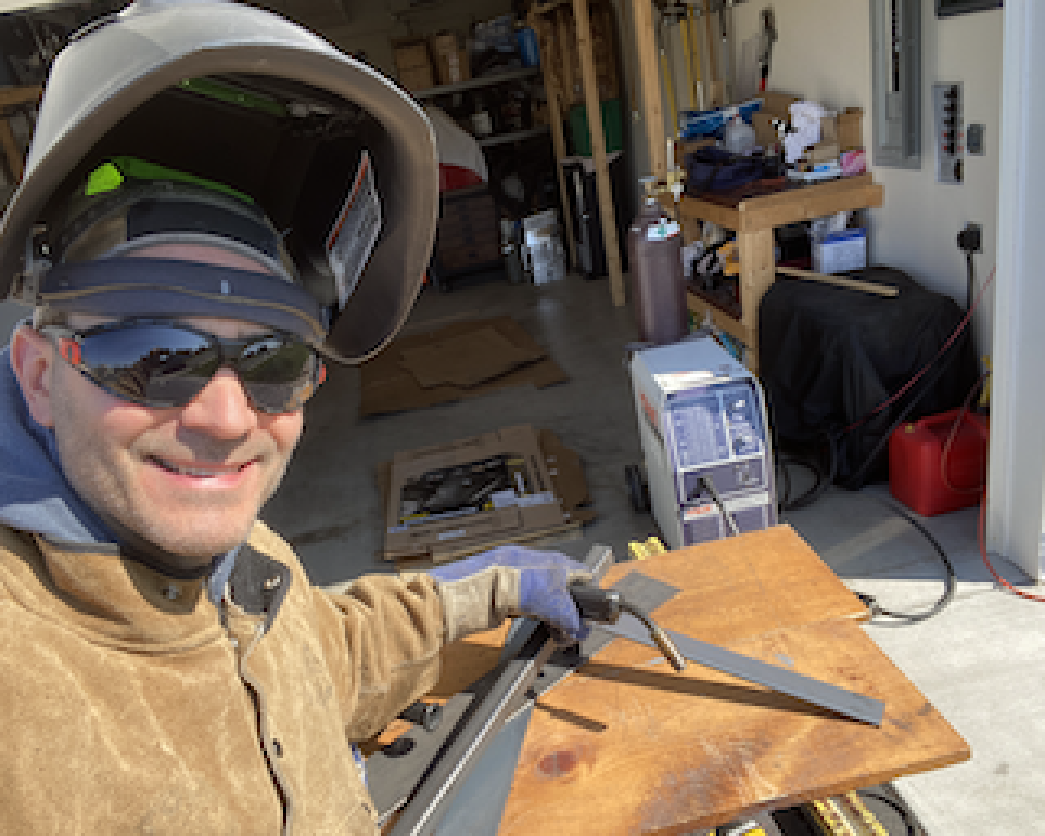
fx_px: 866
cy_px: 468
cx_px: 524
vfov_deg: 51.4
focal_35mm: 28
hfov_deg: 62.2
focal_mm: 2.71
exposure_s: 1/363
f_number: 2.2
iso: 25
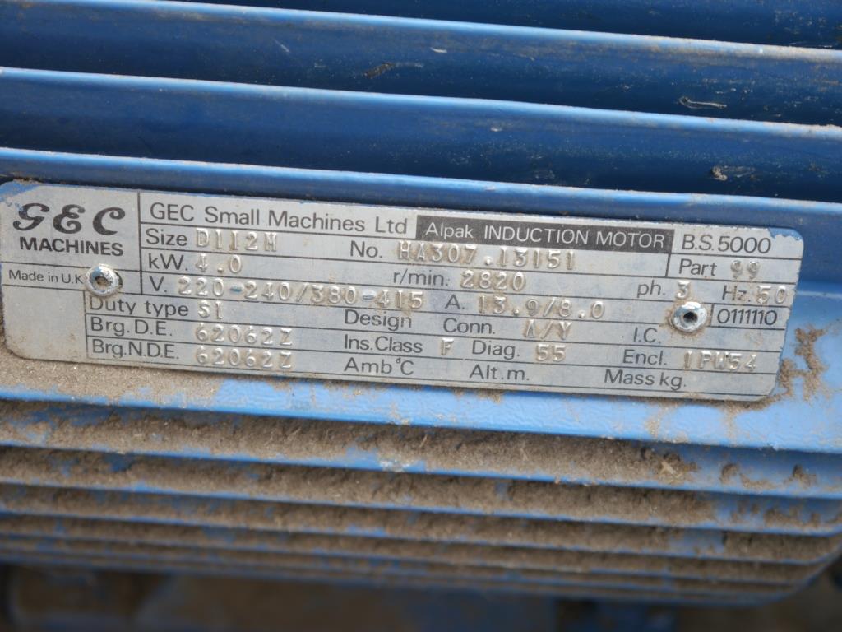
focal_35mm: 62
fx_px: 1508
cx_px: 421
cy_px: 316
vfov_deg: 23.7
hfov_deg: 31.2
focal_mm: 31
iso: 160
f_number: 5
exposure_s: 1/80
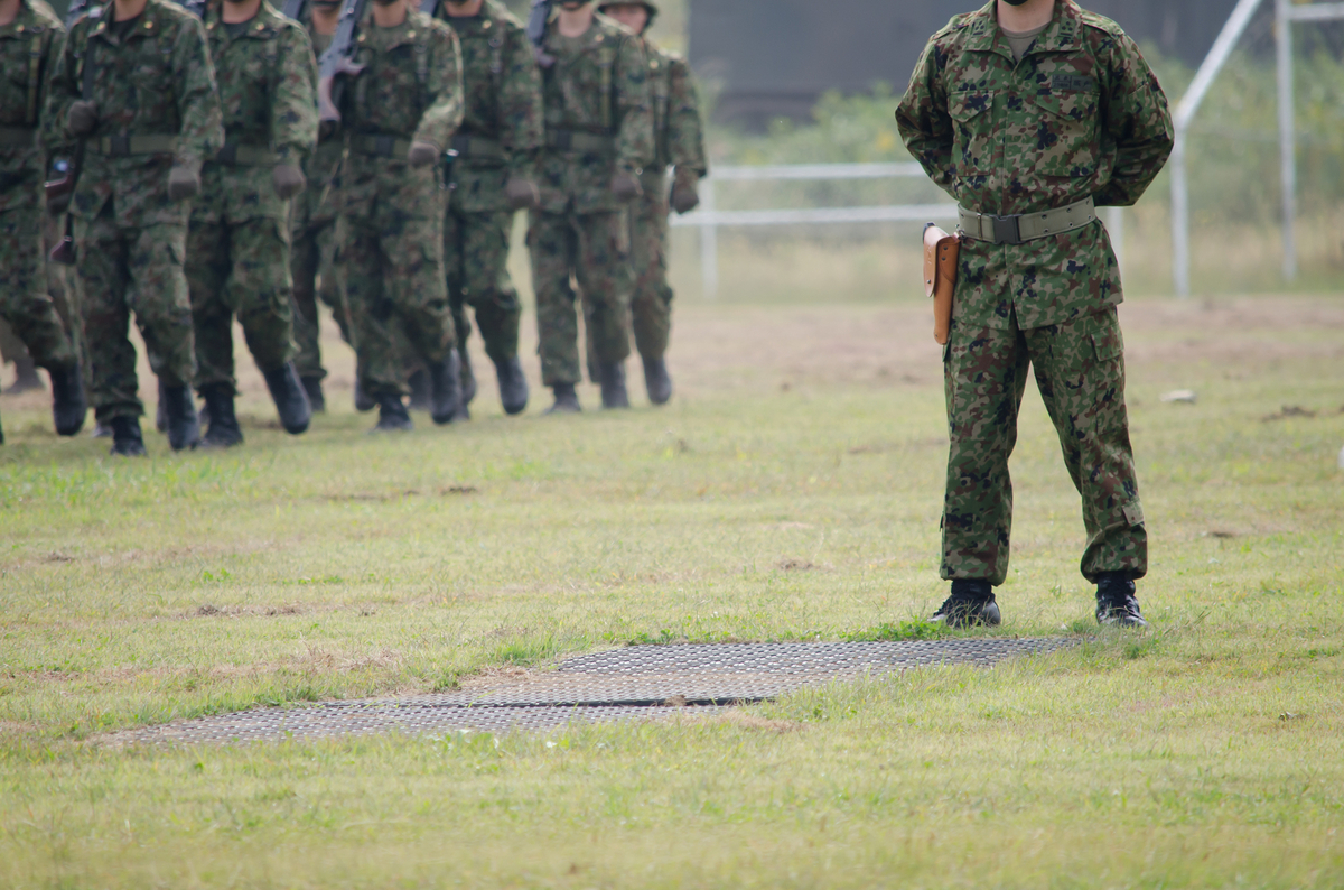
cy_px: 445
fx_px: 16760
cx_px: 672
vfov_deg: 3.0
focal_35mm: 450
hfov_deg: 4.6
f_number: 5.6
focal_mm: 300
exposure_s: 1/640
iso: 200
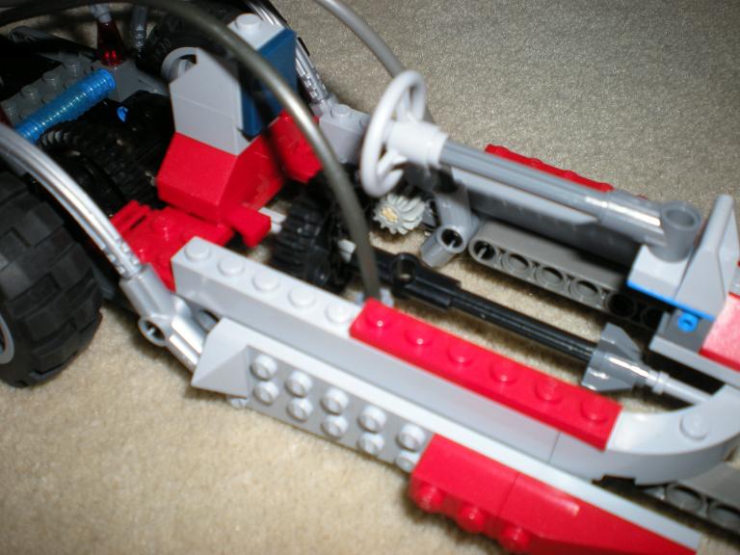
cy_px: 278
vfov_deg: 37.7
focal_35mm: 38
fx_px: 812
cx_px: 370
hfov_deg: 49.0
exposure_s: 1/60
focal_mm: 6.3
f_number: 3.1
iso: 64
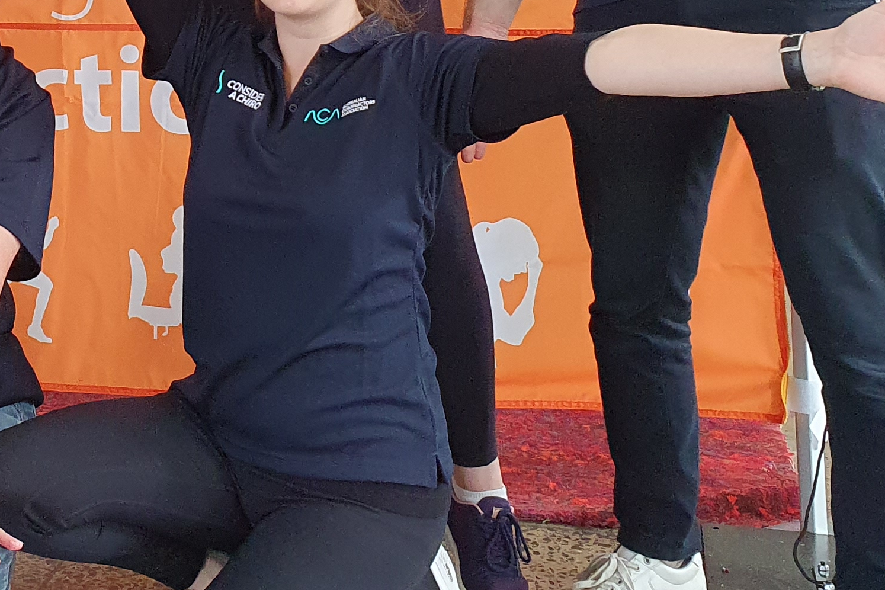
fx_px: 1794
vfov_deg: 17.7
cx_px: -17
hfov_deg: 26.1
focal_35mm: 73
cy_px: -141
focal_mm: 4.32
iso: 160
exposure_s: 1/100
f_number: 2.4
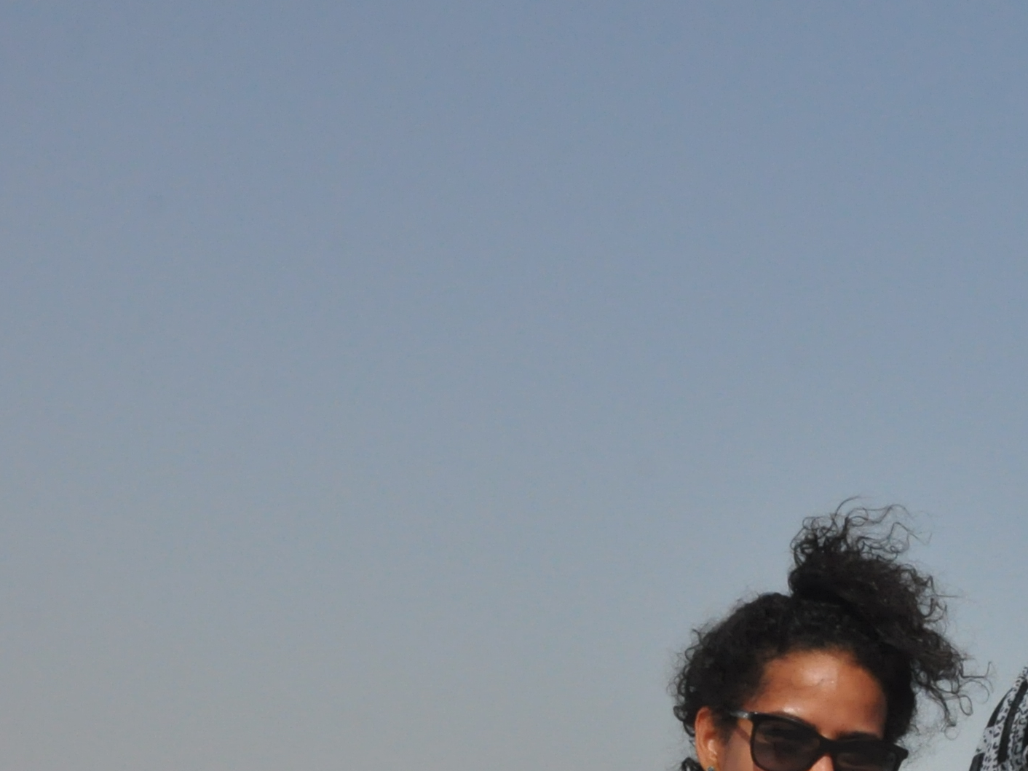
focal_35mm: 105
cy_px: 839
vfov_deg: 13.8
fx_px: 3118
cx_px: 1501
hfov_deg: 17.1
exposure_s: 1/1000
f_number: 16
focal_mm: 24
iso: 800
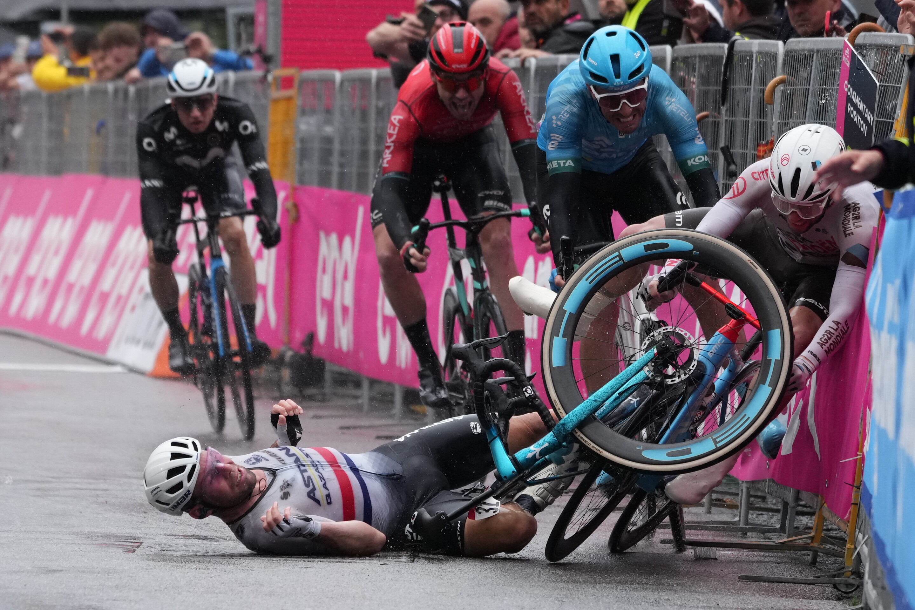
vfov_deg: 6.5
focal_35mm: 212
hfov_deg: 9.7
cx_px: 458
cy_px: 305
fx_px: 5388
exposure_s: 1/2500
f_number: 5.6
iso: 2000
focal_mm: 212
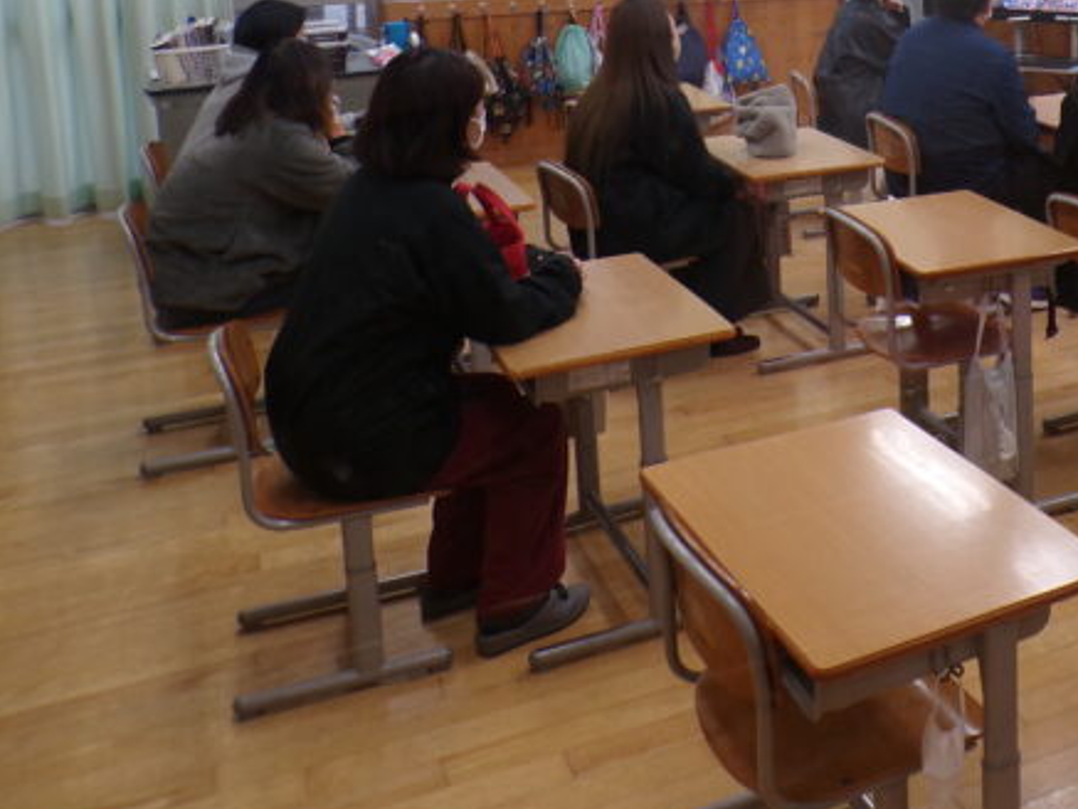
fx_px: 1402
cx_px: 1009
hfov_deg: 38.6
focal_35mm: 45
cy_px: 65
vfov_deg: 30.6
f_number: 3
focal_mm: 4.3
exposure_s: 1/34
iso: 107
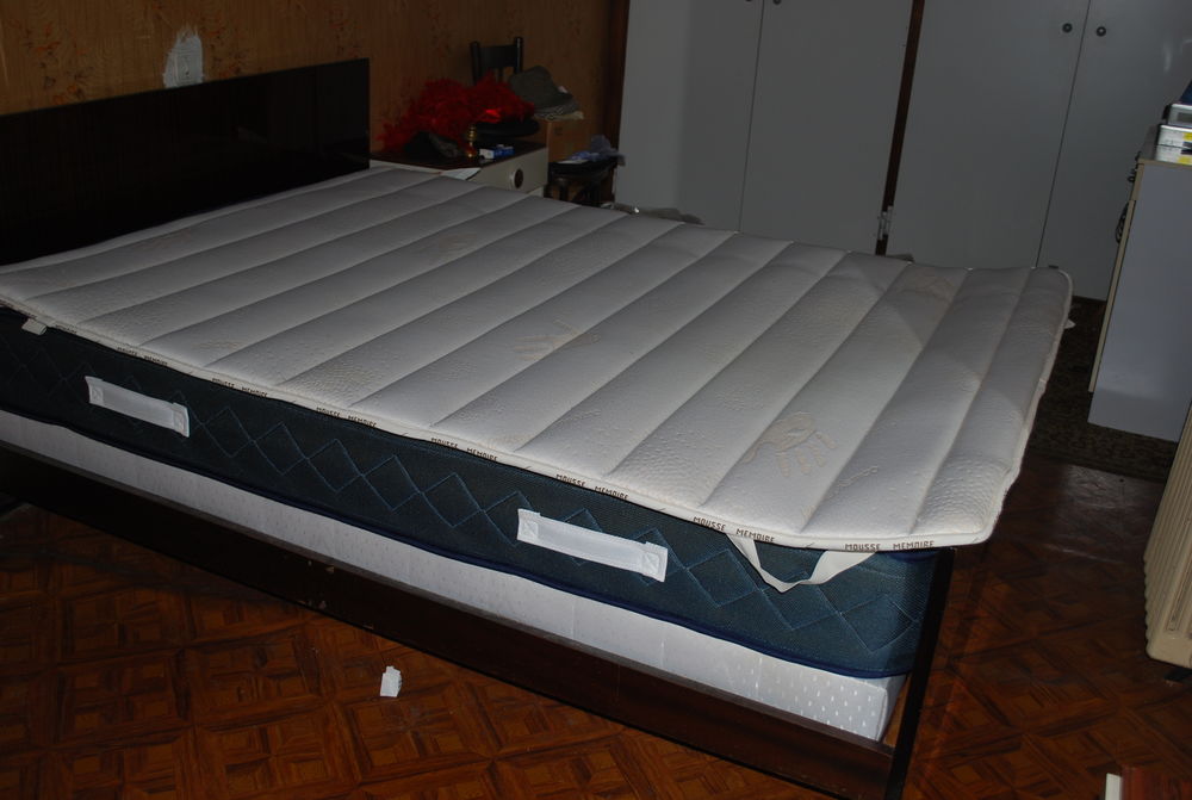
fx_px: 1194
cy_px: 400
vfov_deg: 37.0
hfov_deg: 53.0
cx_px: 596
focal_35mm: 36
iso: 200
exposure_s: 1/60
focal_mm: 24
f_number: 4.2
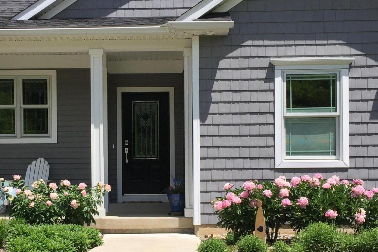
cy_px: 181
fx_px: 588
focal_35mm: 56
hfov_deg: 35.3
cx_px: 124
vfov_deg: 24.0
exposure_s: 1/2198
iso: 32
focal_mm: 4.15
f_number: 2.2
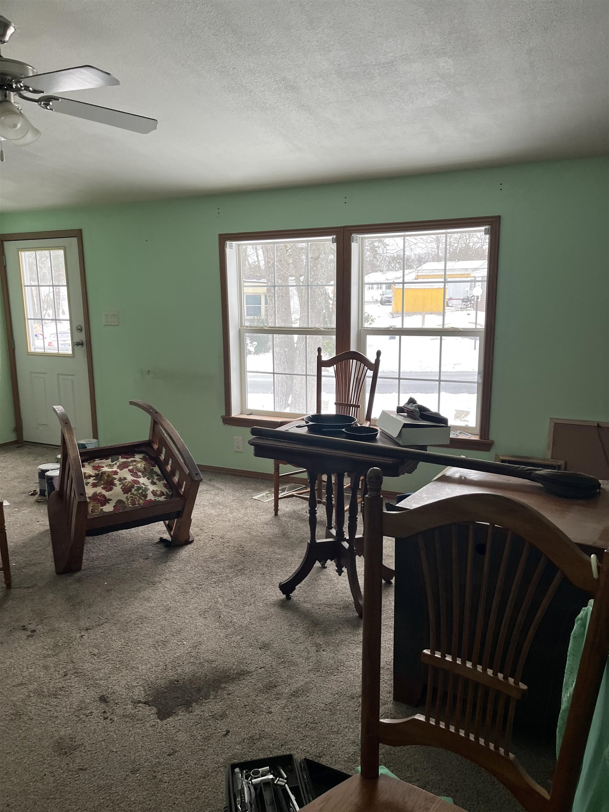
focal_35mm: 26
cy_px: 406
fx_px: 610
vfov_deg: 67.3
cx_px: 304
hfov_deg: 53.1
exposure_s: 1/121
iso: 100
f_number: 1.6
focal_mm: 5.1
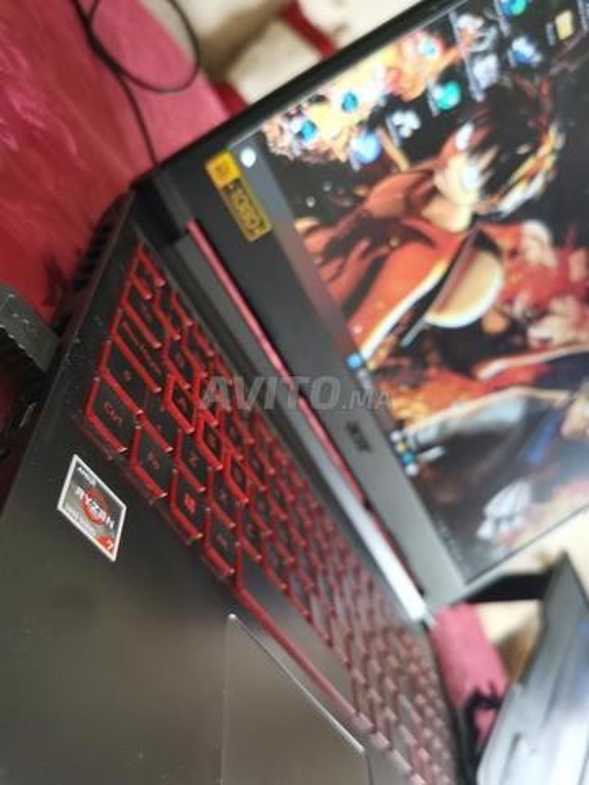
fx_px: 613
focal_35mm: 27
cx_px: 294
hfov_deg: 51.4
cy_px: 392
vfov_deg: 65.3
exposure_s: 1/25
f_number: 1.6
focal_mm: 5.56
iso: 640
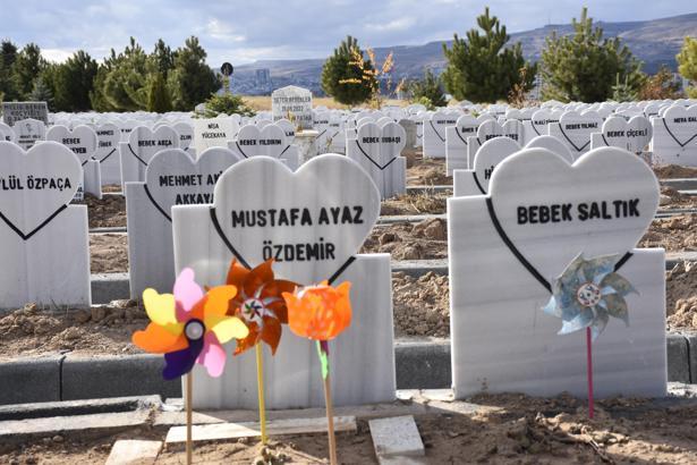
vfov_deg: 21.6
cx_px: 348
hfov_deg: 31.9
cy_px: 232
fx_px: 1220
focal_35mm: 63
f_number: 8
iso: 220
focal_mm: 42
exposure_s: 1/500
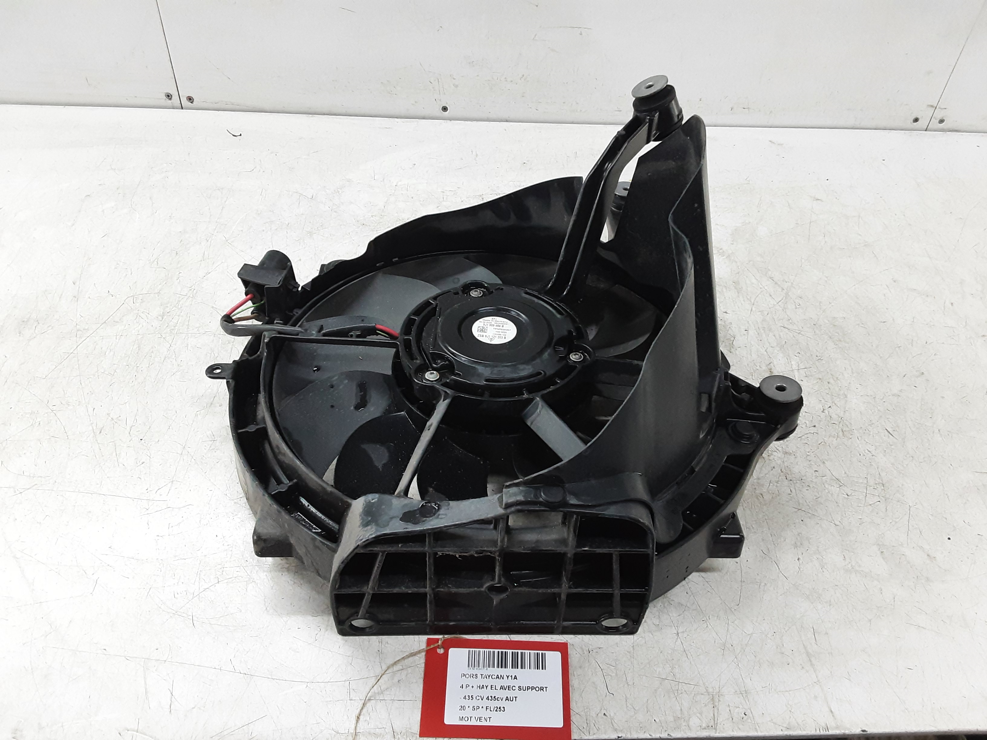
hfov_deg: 65.3
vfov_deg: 51.4
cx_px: 494
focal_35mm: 27
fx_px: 770
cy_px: 370
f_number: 1.9
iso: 160
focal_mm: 2.91
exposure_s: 1/50
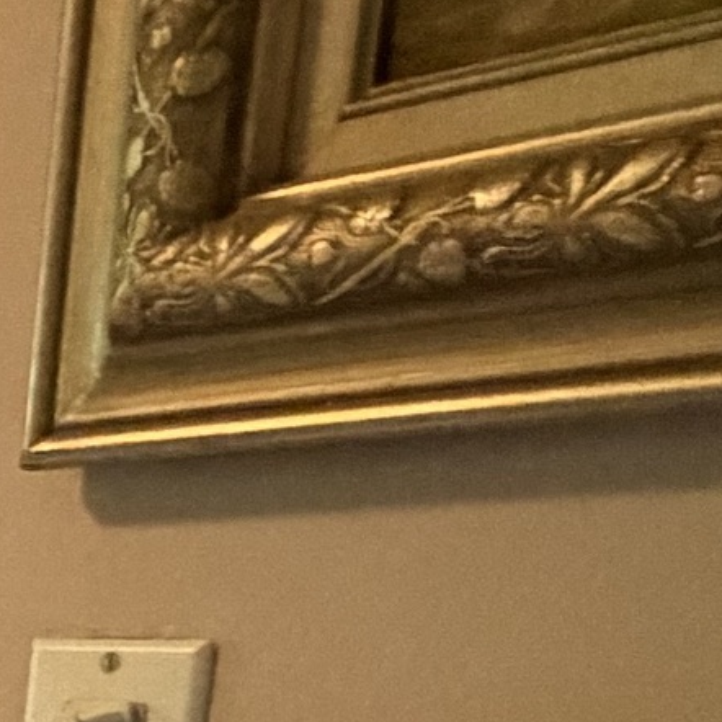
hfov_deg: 13.9
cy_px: 1114
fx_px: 2029
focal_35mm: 86
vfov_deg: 17.8
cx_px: -1026
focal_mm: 2.22
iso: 1000
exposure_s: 1/60
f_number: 2.2
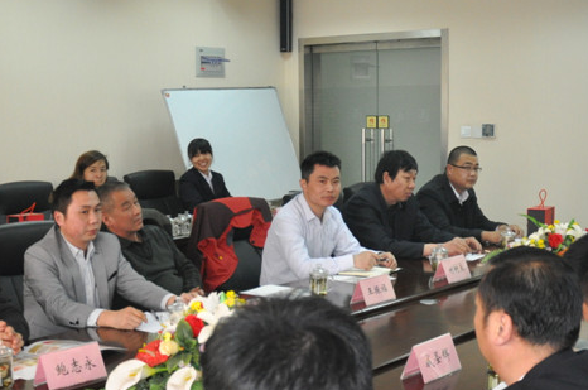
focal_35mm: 58
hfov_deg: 34.5
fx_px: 946
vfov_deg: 23.2
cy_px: 260
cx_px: 254
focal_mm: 18
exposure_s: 1/60
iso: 800
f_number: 3.5
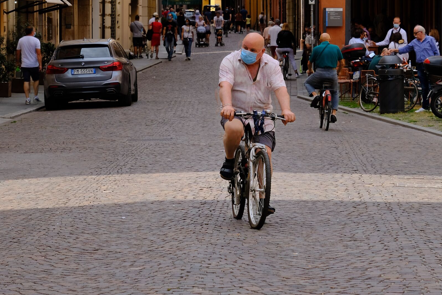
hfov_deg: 11.4
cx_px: 221
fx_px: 2222
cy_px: 43
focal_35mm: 181
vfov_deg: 7.6
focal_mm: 80
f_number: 6.4
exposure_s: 1/250
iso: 160
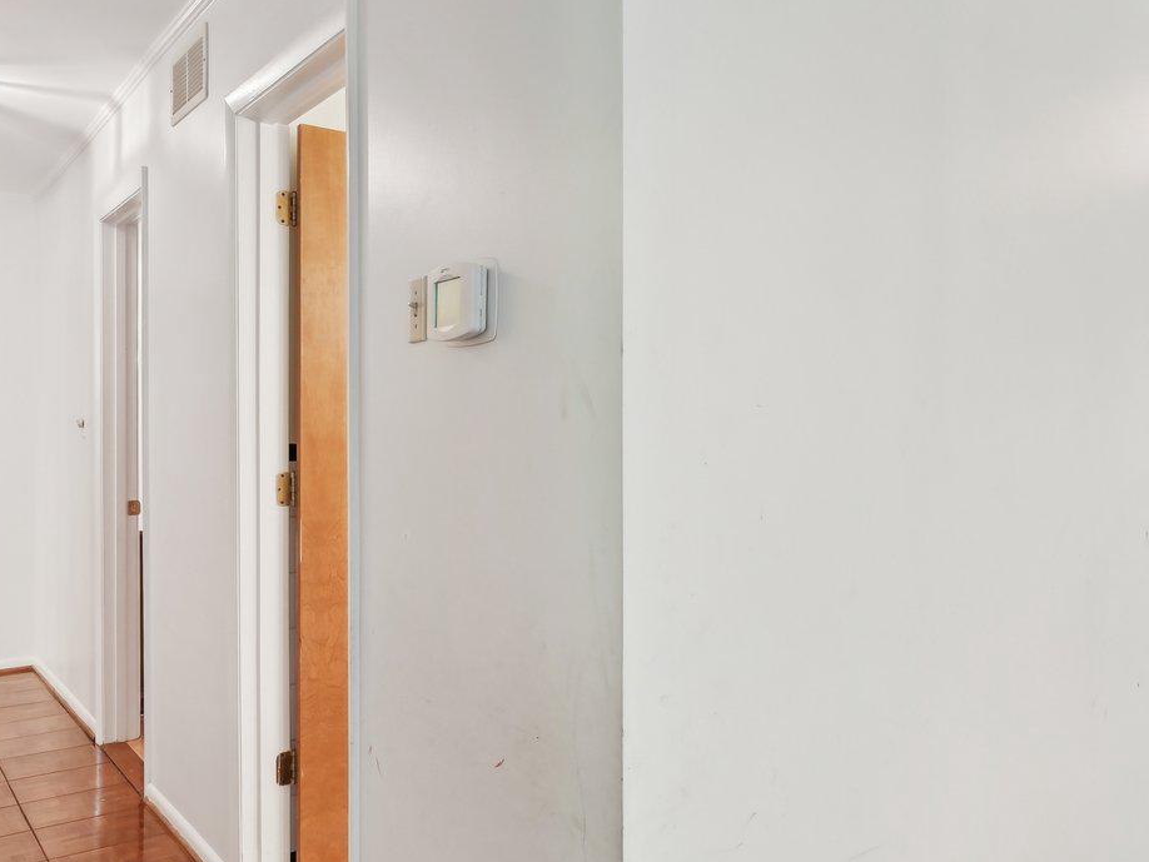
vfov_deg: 46.8
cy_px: 445
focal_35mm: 30
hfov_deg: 57.9
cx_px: 809
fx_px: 996
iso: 400
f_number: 8
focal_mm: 14
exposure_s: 1/3.33
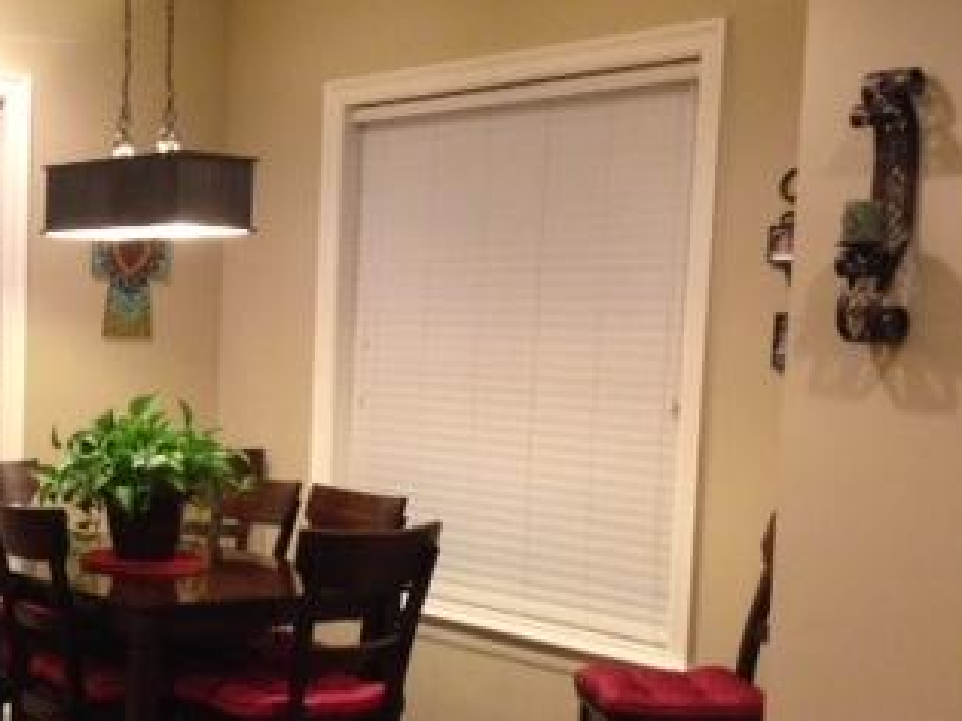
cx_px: 125
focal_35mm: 67
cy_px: 483
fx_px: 1861
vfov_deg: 21.8
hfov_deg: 28.1
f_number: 2.4
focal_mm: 4.12
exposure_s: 1/20
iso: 250
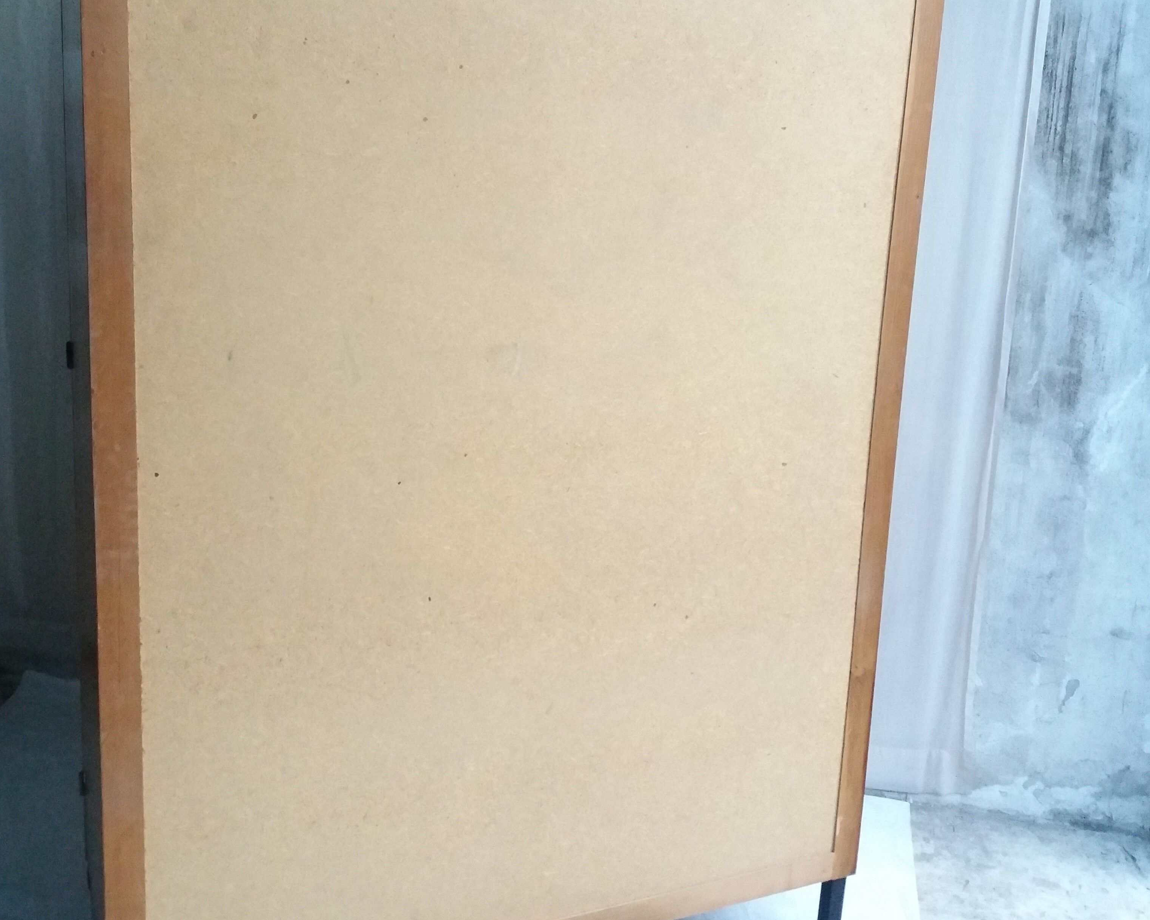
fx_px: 1259
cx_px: 575
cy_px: 361
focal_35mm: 37
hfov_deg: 49.1
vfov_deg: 39.9
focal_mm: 3.7
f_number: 1.9
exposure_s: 1/17
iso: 500
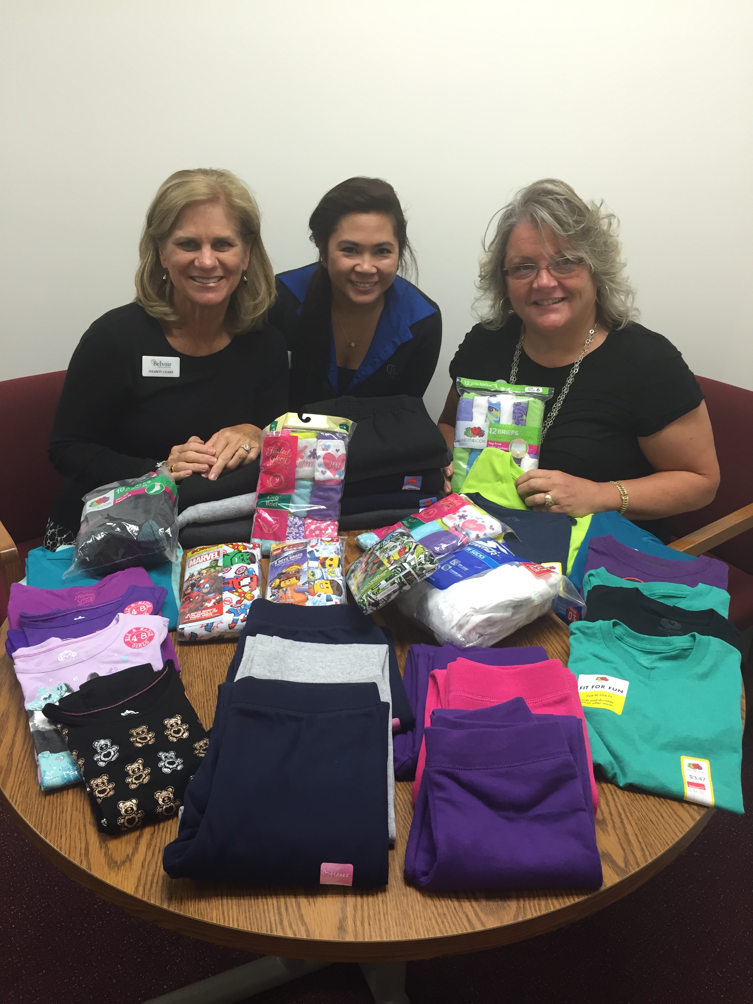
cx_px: 376
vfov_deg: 61.7
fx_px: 841
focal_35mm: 29
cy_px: 502
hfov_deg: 48.2
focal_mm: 4.15
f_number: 2.2
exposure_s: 1/30
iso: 64
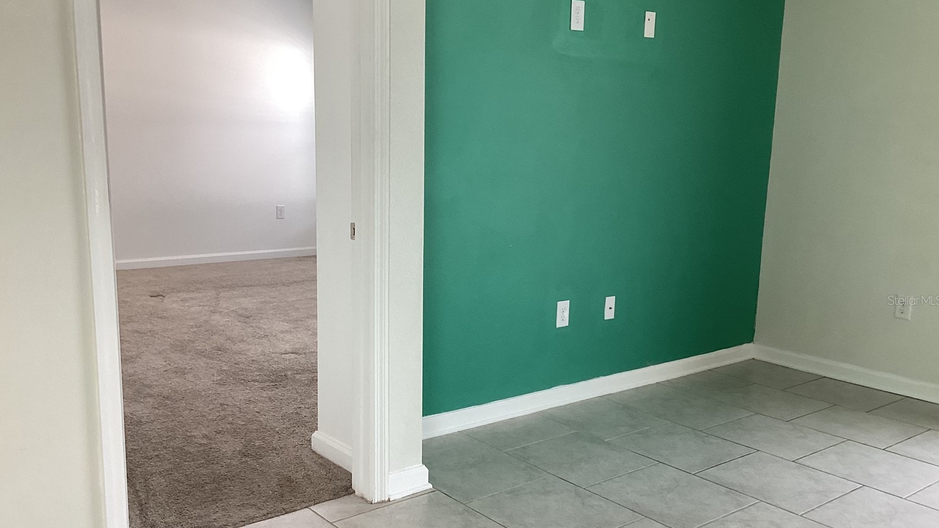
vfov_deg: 33.7
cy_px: 300
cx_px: 459
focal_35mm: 35
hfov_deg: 56.6
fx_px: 871
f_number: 2.4
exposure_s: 1/60
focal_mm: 3.3
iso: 100
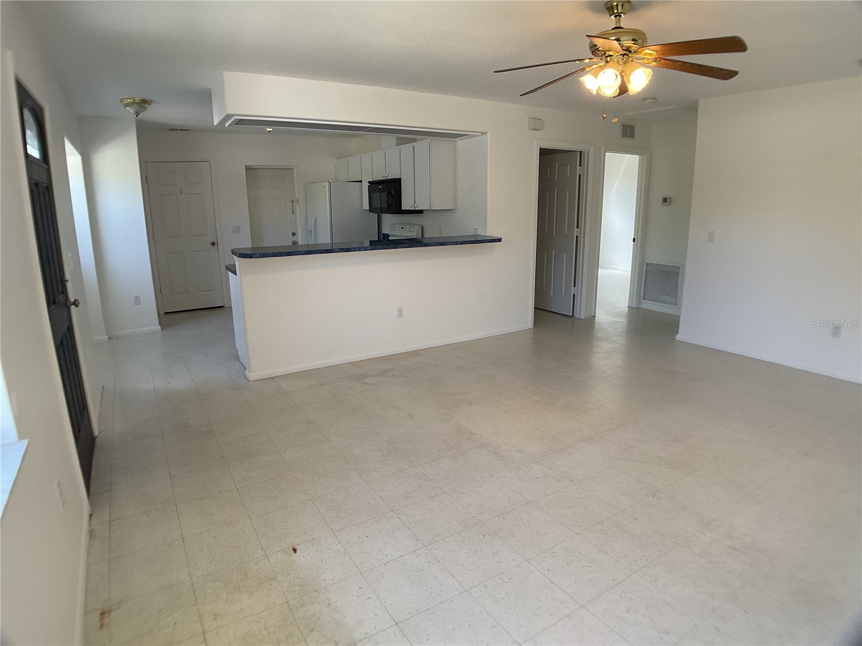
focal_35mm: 29
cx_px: 431
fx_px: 722
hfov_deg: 61.7
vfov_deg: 48.2
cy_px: 323
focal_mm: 3
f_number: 1.8
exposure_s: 1/120
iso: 32
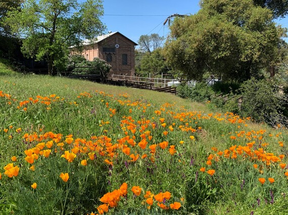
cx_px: 144
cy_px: 108
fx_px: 216
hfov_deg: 67.3
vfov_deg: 53.0
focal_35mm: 26
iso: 25
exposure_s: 1/1406
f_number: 1.8
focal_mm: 4.25
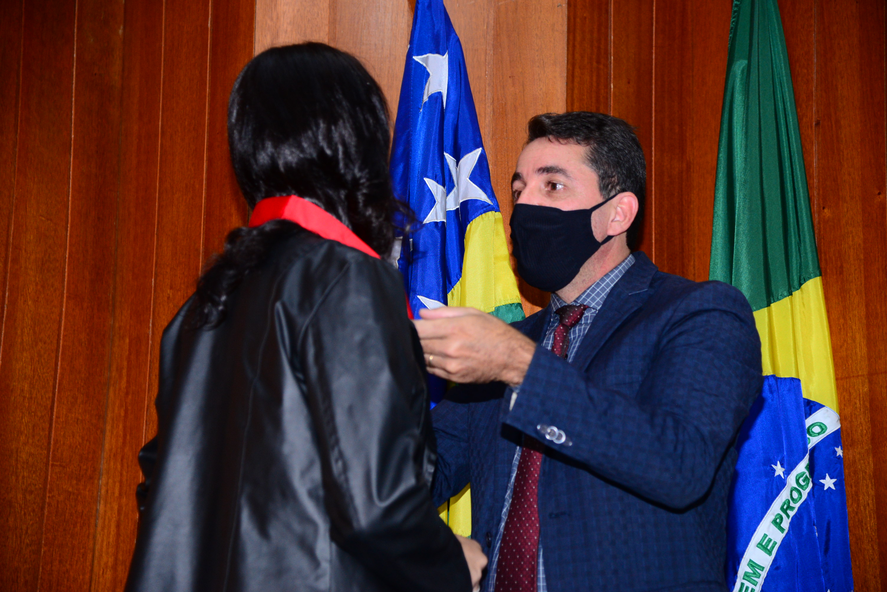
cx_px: 444
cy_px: 296
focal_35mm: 78
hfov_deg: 26.0
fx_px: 1922
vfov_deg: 17.5
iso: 1600
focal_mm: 78
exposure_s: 1/125
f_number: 4
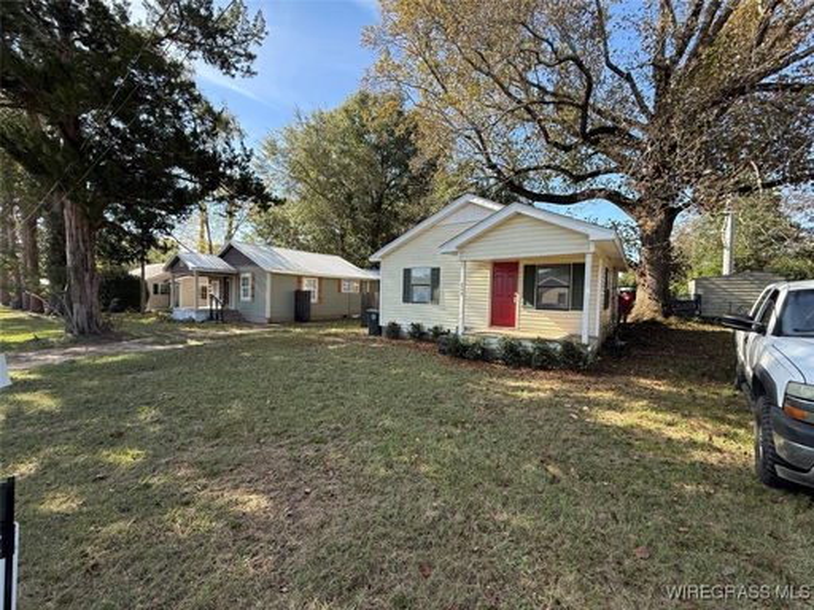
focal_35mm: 14
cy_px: 305
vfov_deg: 85.7
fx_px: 329
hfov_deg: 102.1
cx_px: 407
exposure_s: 1/625
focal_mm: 2.22
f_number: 2.2
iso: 64
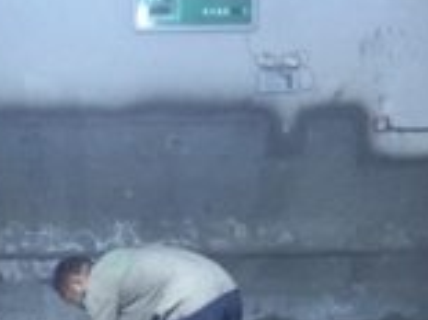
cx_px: 179
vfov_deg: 15.2
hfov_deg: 21.8
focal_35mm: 90
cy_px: 474
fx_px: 1112
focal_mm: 4.15
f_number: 2.2
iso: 800
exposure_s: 1/15
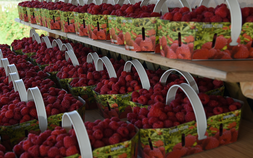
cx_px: 72
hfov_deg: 30.7
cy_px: 76
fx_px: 455
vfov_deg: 19.7
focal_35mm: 66
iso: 200
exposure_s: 1/160
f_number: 6.3
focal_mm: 38
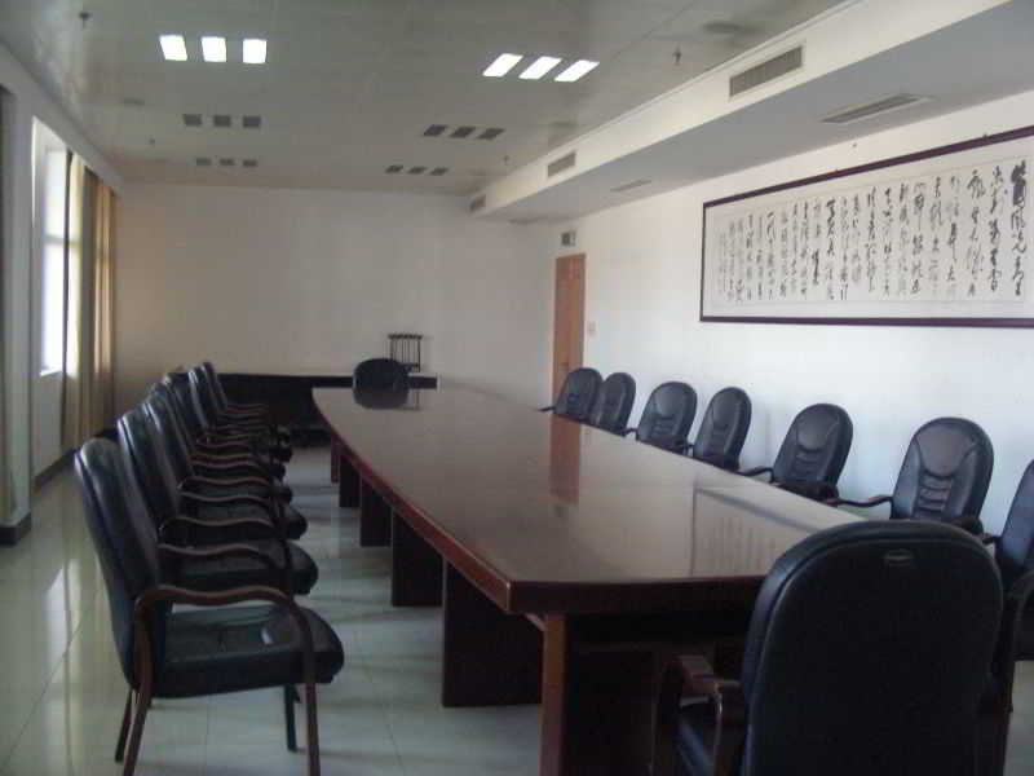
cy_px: 388
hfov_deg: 49.0
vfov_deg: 37.7
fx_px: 1135
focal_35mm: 38
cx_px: 517
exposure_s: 1/8
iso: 296
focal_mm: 6.3
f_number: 3.5
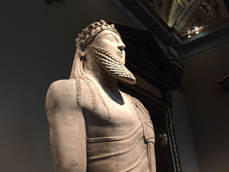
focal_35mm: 37
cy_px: 95
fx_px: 245
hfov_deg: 49.9
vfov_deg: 38.6
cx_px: 97
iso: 250
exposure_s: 1/20
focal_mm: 4.15
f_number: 2.2
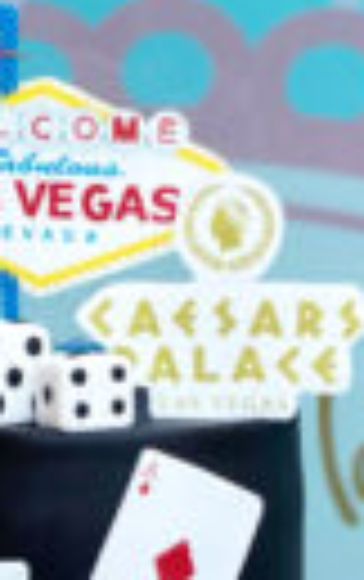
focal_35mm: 184
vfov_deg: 10.9
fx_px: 2911
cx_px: 97
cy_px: 901
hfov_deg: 7.1
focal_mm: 6
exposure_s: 1/122
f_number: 2
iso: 80
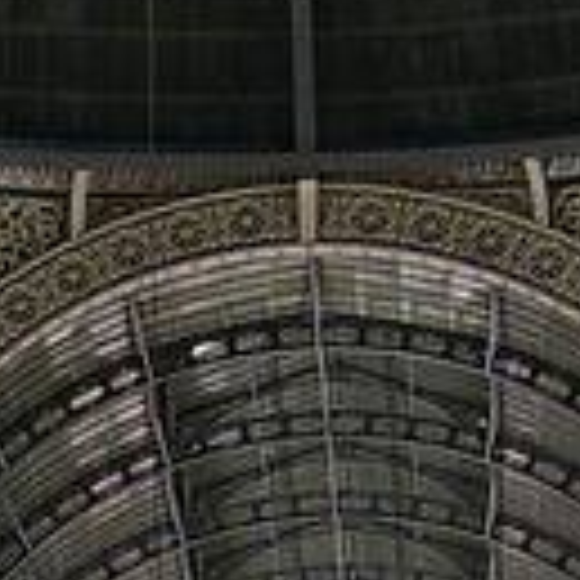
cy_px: 922
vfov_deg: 6.6
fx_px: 4967
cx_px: 175
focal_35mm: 262
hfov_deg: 6.7
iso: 400
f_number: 4
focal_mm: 26
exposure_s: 1/15
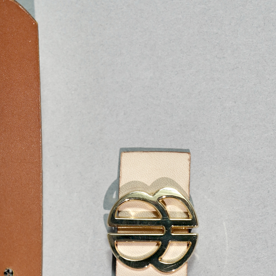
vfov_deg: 15.9
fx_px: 965
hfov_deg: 16.2
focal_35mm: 107
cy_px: 297
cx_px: 80
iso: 200
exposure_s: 1/200
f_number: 4
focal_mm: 48
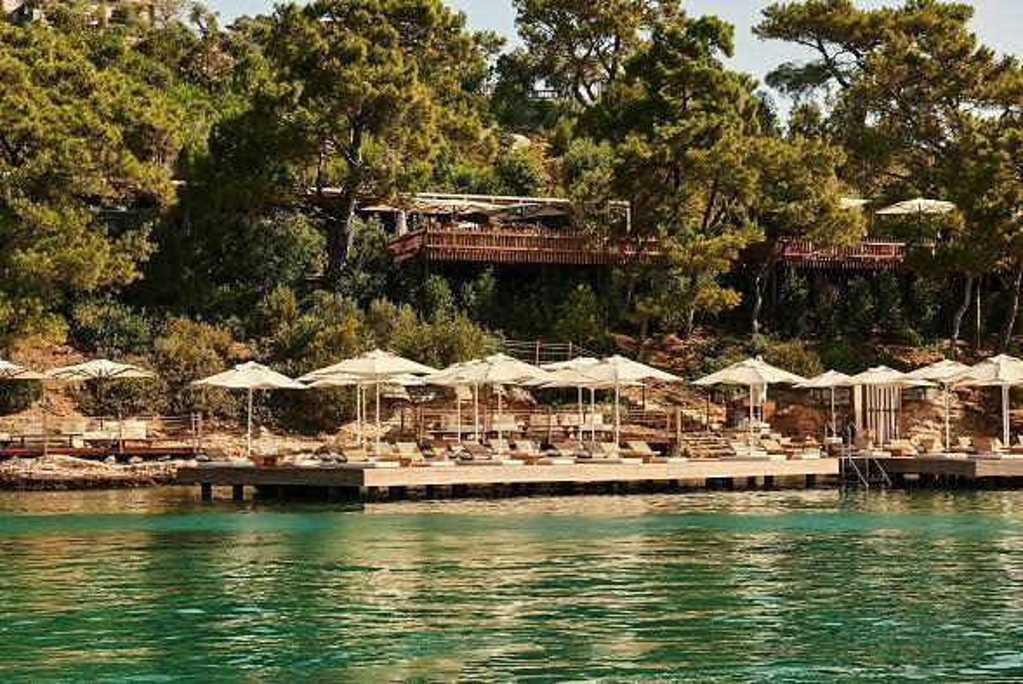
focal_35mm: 62
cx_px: 512
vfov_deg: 22.0
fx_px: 1764
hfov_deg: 32.3
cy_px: 342
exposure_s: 1/400
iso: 250
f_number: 9
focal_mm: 62
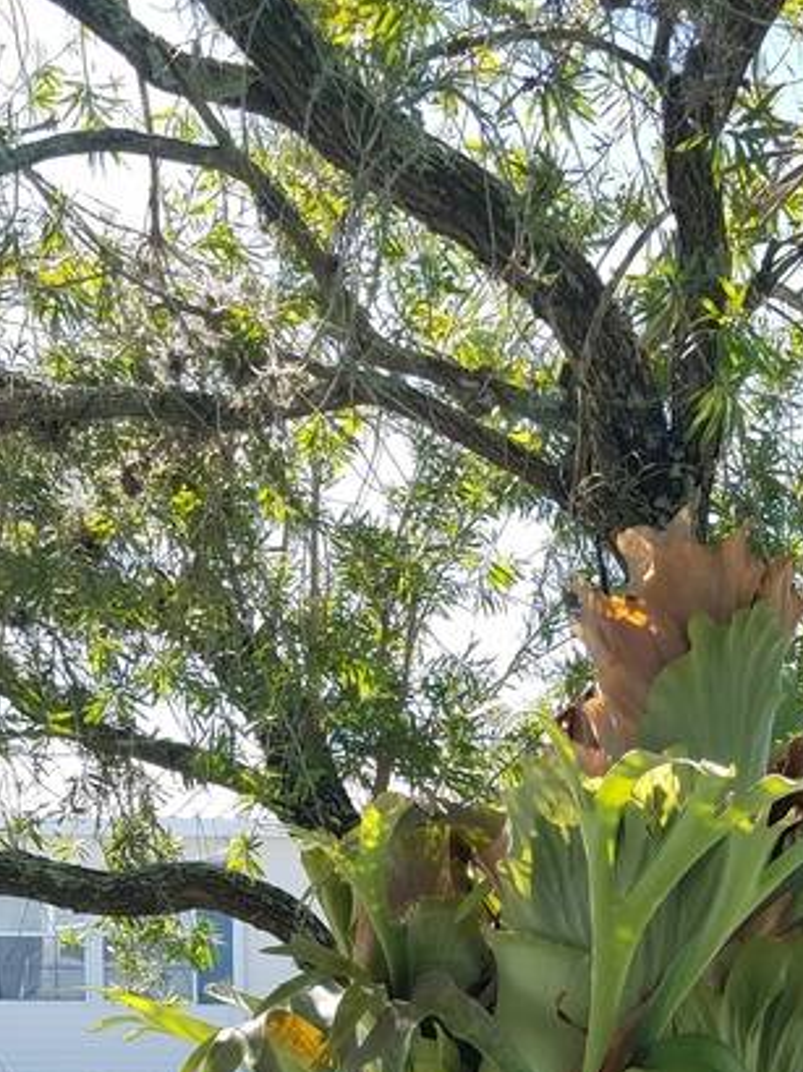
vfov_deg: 28.1
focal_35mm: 65
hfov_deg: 22.3
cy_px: 1069
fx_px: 2013
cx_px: 625
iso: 50
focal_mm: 4.2
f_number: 1.7
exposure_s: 1/738
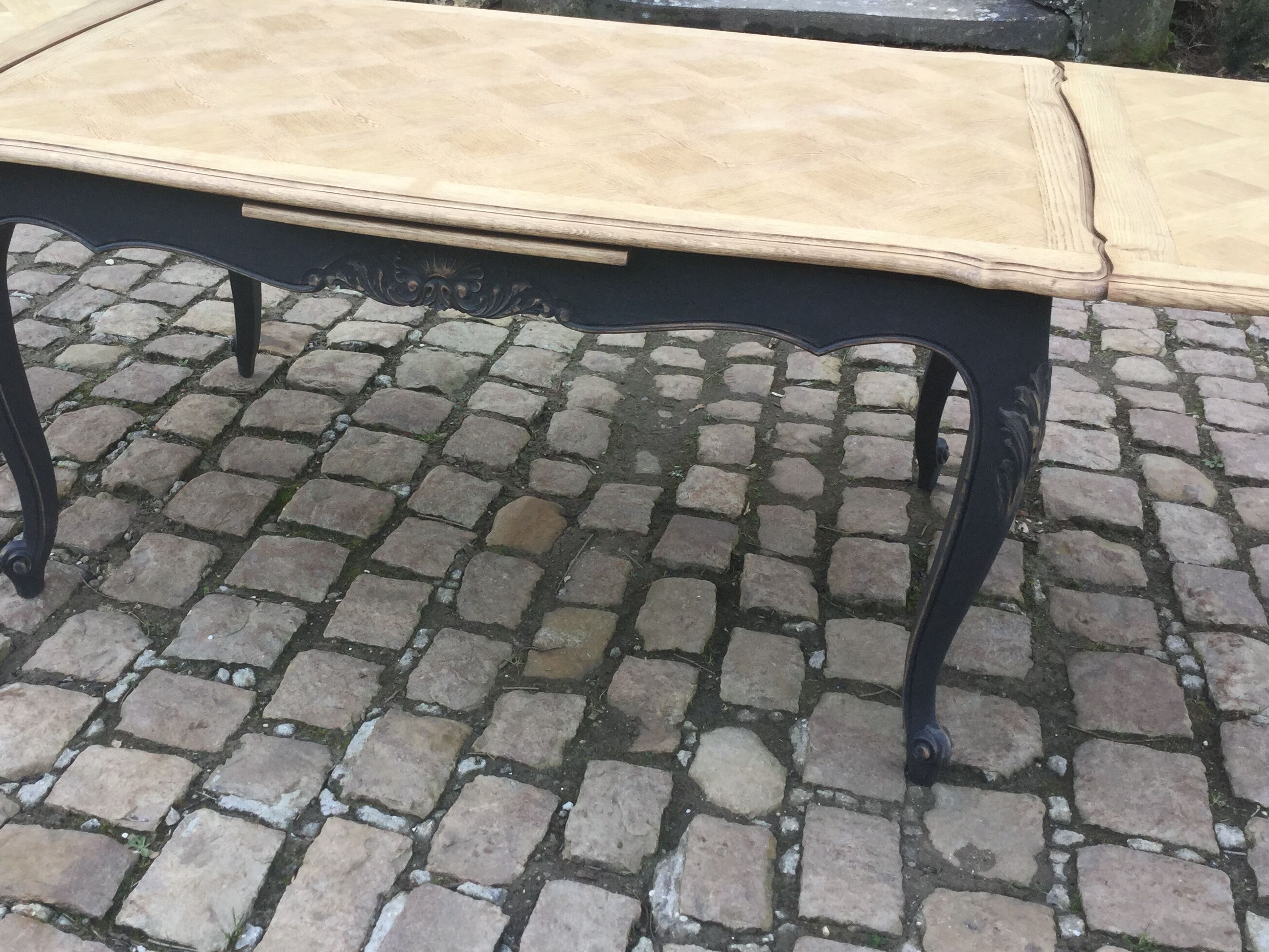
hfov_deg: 47.6
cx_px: 515
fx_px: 1430
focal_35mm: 39
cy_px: 445
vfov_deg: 36.8
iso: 32
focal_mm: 3.3
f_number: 2.4
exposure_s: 1/50
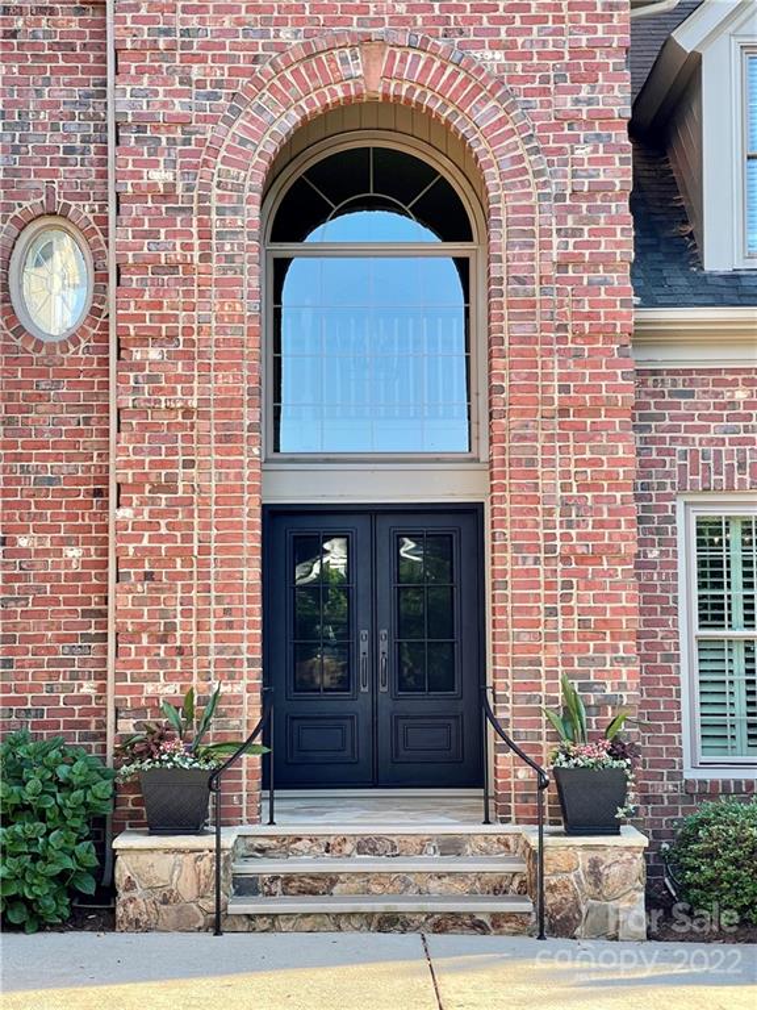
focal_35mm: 64
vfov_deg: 30.3
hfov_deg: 22.9
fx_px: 1866
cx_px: 378
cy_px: 505
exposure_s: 1/163
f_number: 2.2
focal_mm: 7.5
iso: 20
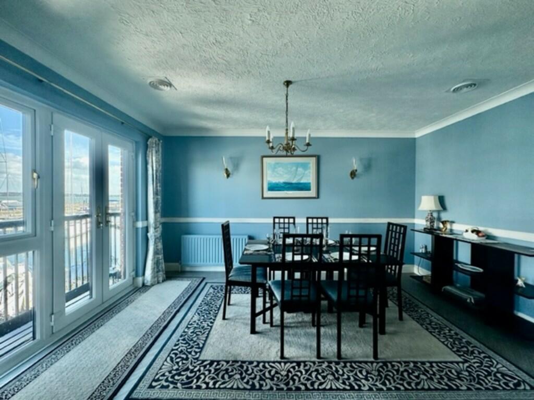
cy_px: 200
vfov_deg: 85.7
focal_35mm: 14
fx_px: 216
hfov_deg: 102.1
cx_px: 267
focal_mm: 2.22
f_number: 2.2
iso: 40
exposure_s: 1/246
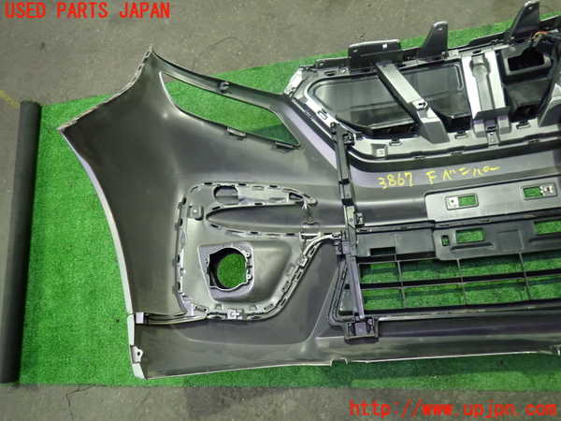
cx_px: 280
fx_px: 405
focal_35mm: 25
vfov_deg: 54.9
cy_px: 210
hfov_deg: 69.4
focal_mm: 4.5
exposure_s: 1/30
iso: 500
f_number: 2
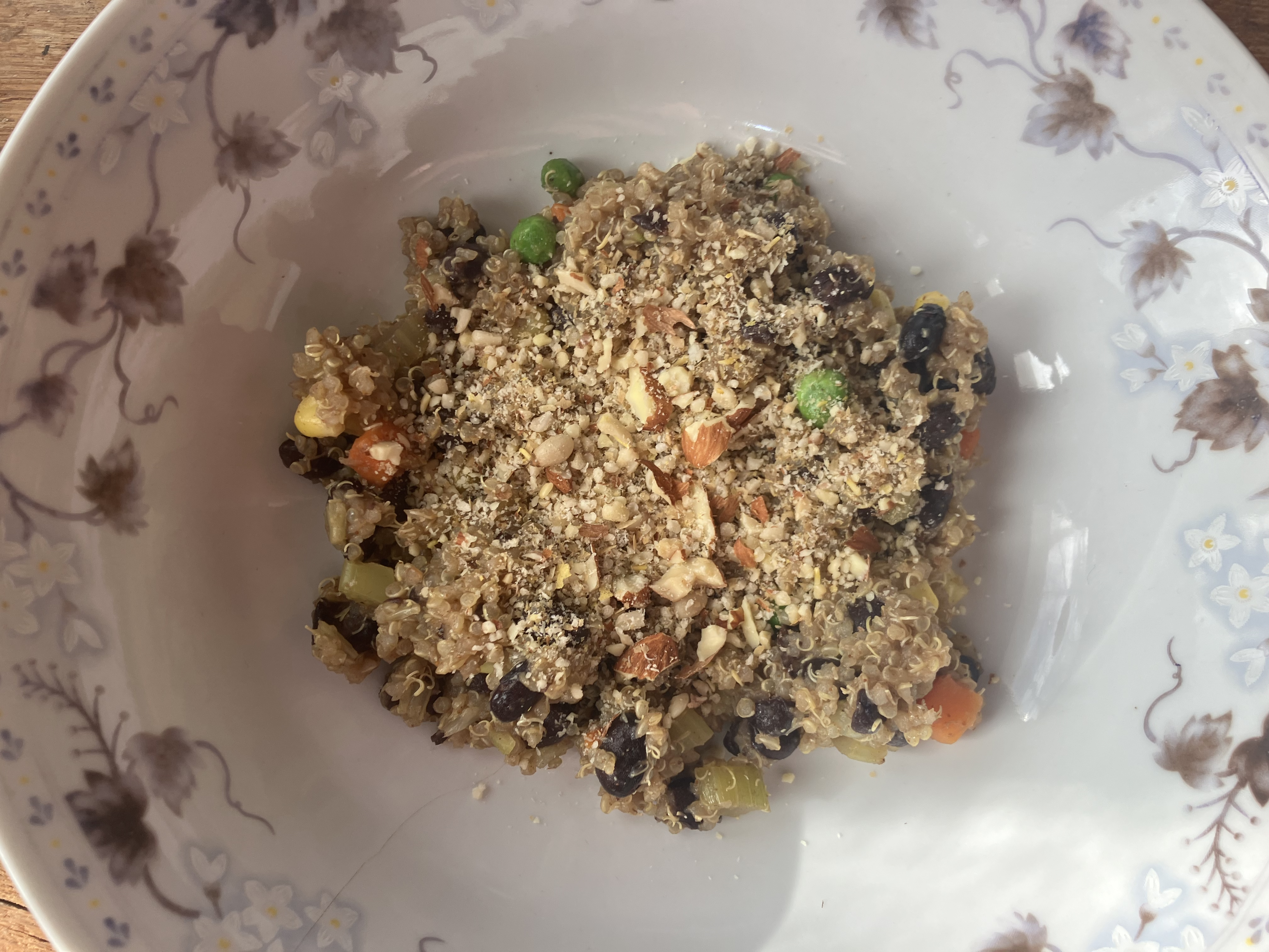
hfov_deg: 63.4
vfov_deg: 49.7
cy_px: 476
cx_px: 634
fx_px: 1026
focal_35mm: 28
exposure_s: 1/148
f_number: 1.8
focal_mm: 3.99
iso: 25
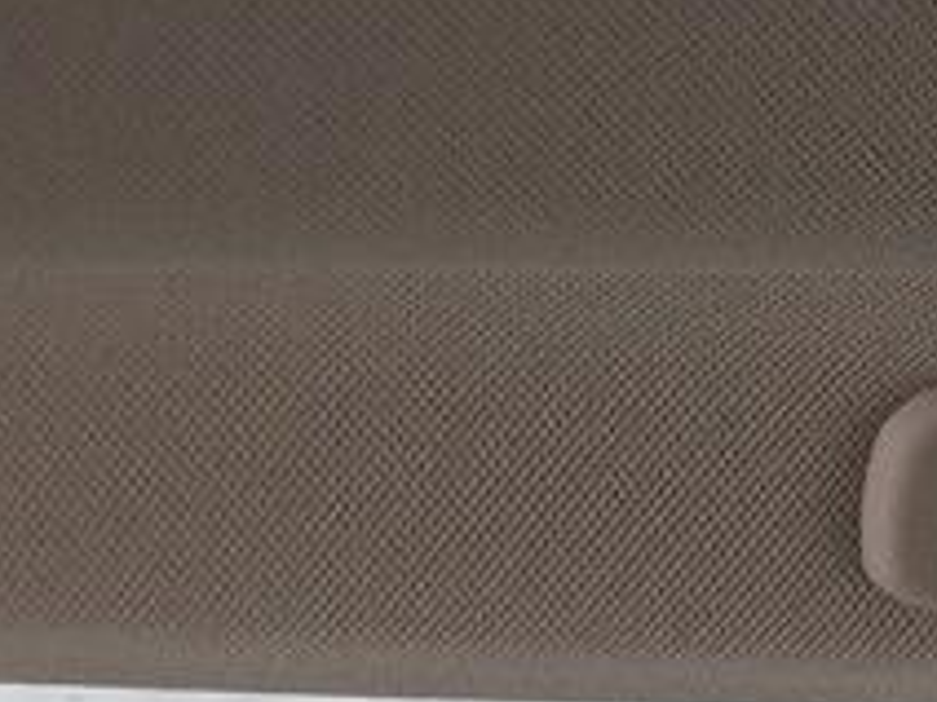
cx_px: 1251
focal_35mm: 211
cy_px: 1011
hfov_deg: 9.2
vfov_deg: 6.9
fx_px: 5711
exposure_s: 1/69
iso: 100
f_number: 3.5
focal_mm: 6.3
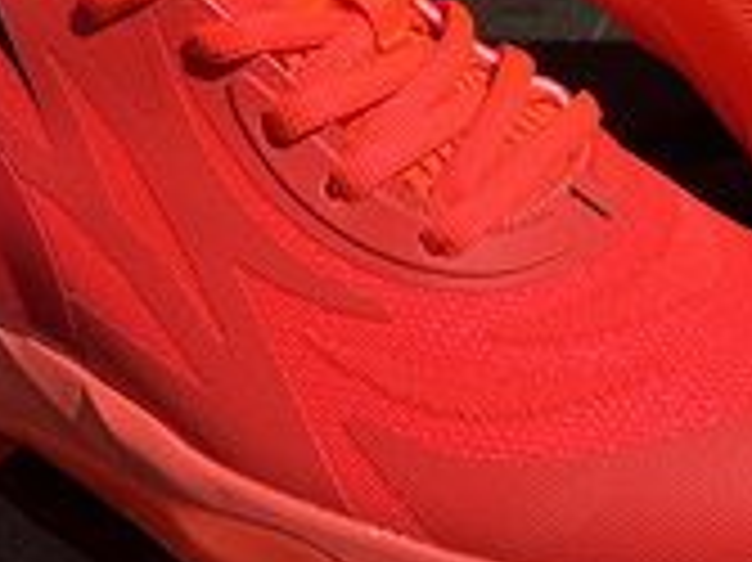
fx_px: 1563
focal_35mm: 72
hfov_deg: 27.0
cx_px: 464
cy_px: 16
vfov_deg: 19.9
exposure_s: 1/5848
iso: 80
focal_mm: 6.86
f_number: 1.78
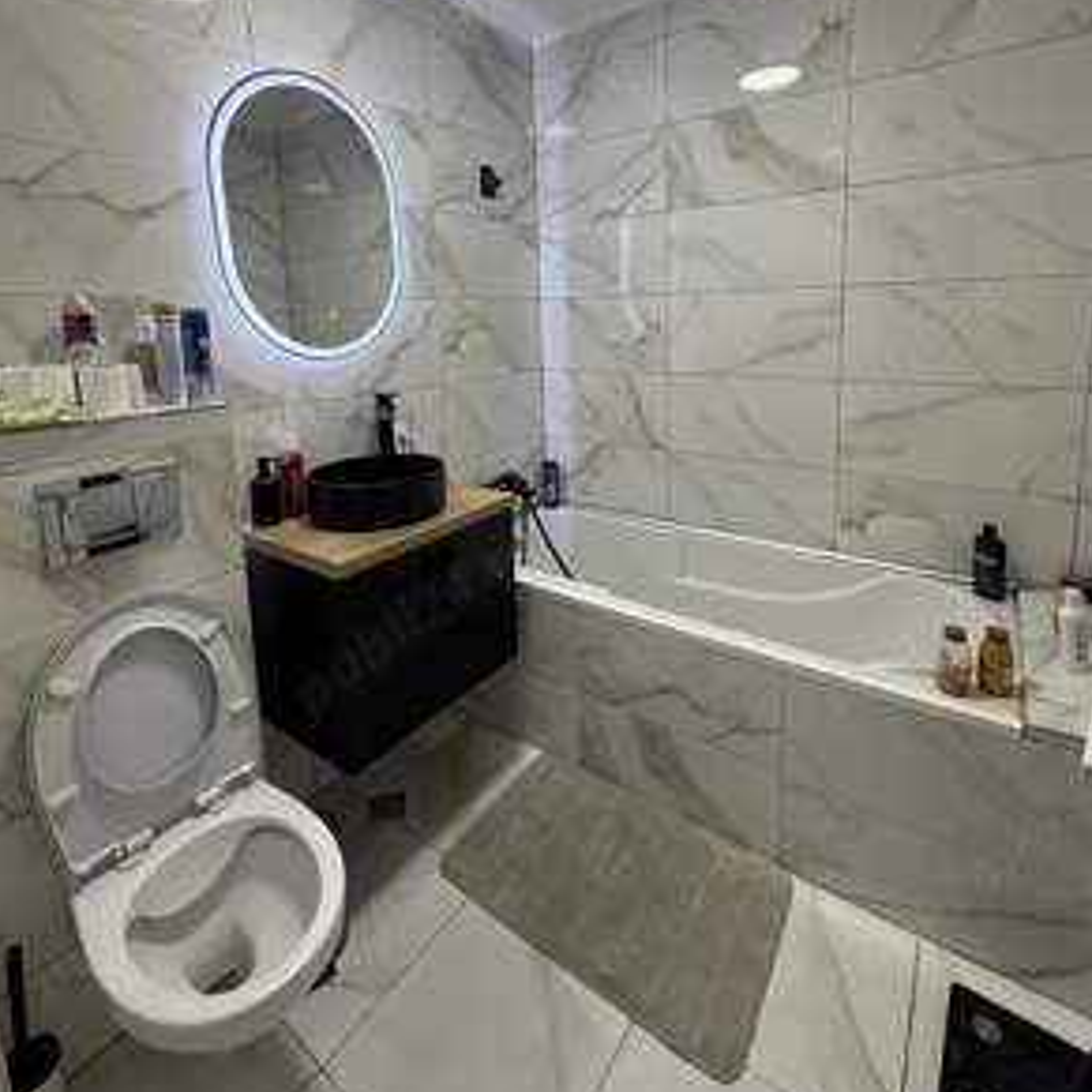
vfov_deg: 82.0
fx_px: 607
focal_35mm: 17
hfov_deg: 84.0
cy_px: 394
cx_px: 548
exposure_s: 1/100
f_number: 2.2
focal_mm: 2.22
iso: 125
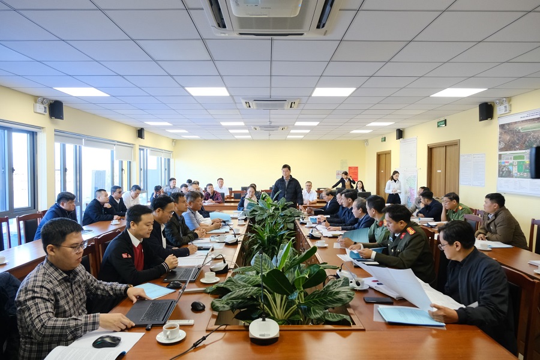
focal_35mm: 24
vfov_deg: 53.1
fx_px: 360
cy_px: 180
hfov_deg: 73.7
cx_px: 270
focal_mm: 16
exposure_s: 1/125
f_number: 4.5
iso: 2000
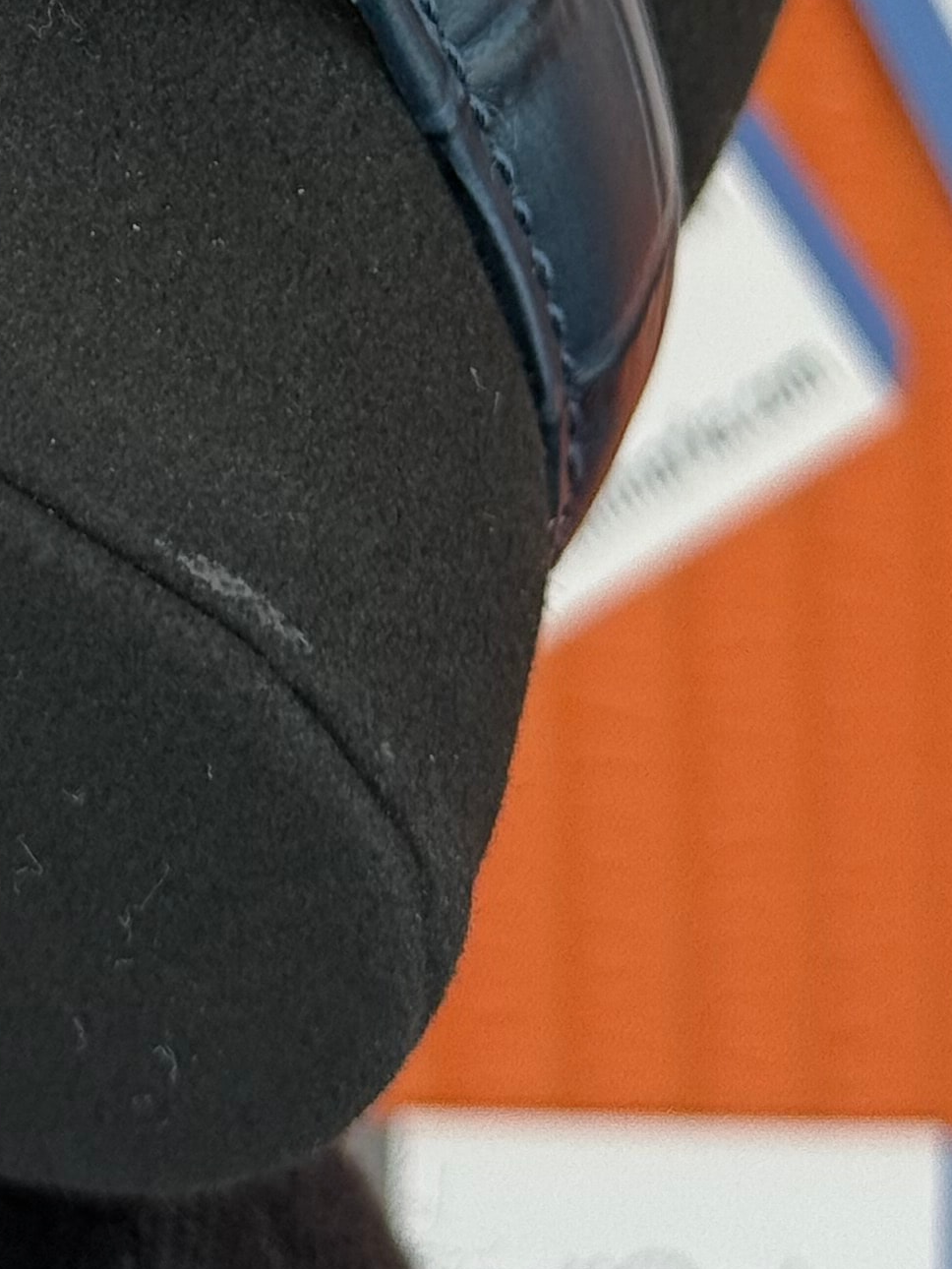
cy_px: -536
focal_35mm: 150
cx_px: -196
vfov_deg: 12.6
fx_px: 5499
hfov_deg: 9.8
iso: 50
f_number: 1.78
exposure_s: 1/121
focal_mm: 6.76
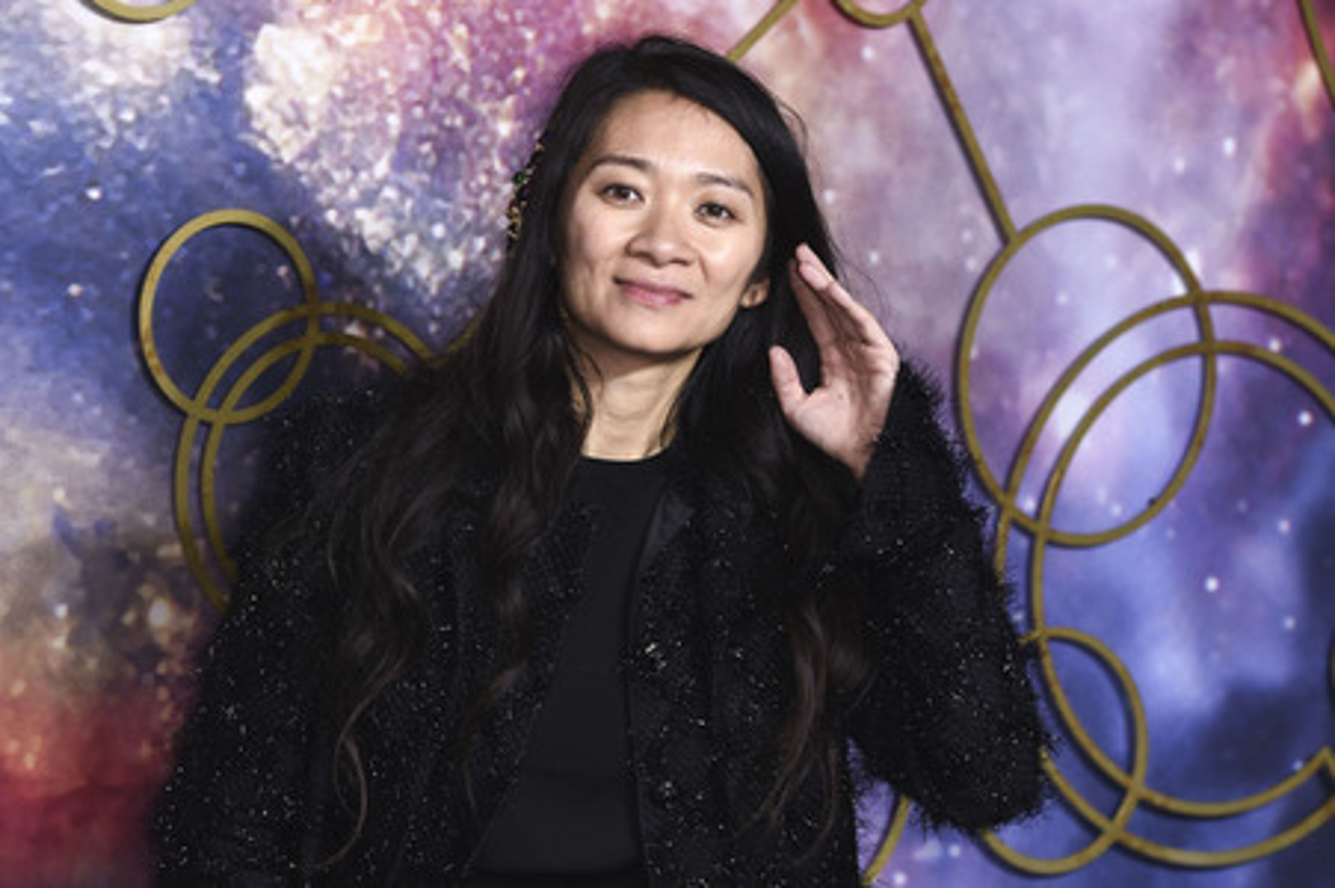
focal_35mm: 200
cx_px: 668
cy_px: 444
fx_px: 7411
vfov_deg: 6.9
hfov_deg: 10.3
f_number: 5.6
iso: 1000
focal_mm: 200
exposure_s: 1/250
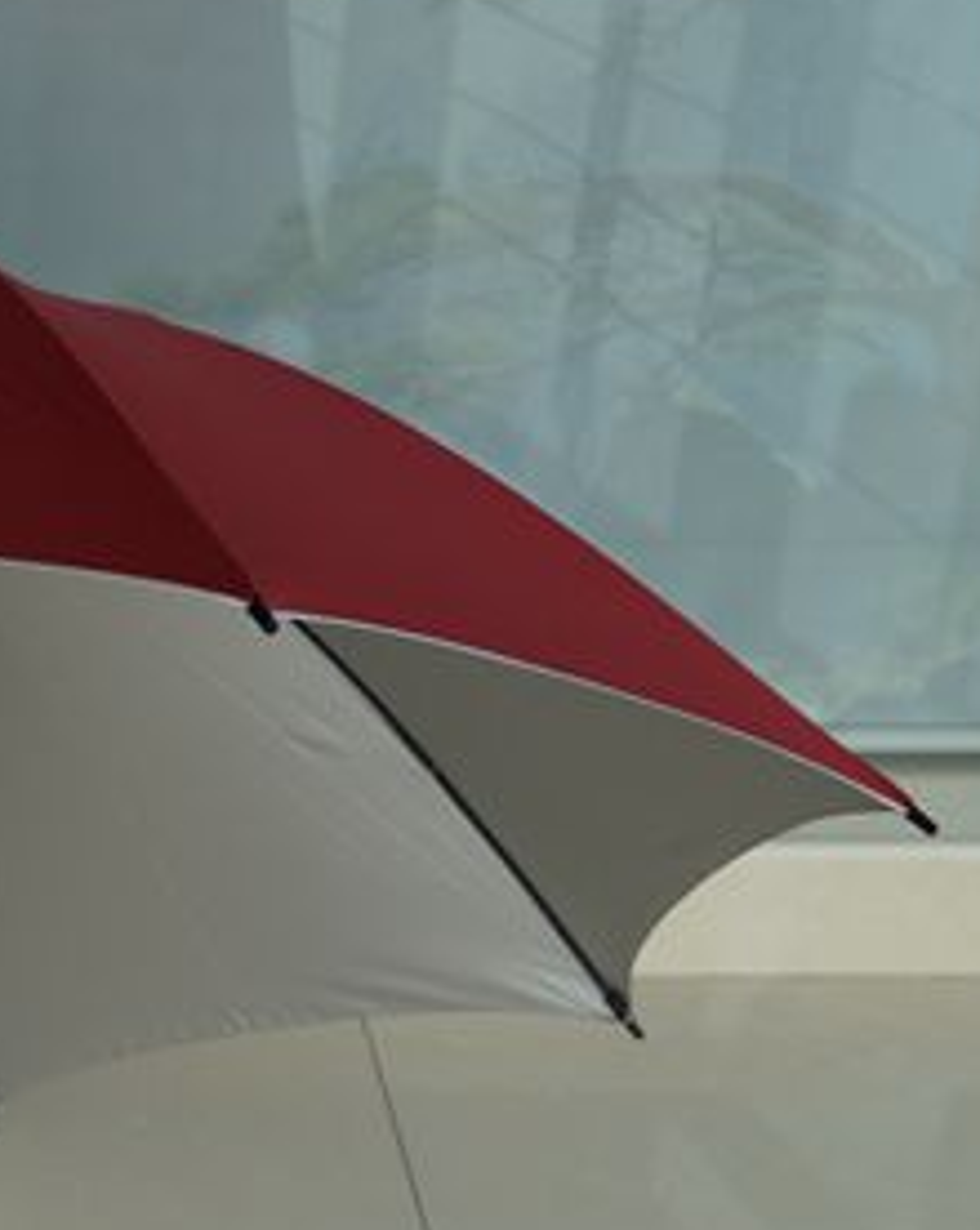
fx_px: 3561
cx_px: -316
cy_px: 976
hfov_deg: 14.9
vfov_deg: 19.4
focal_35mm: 98
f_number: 5
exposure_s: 1/100
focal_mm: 24
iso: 100
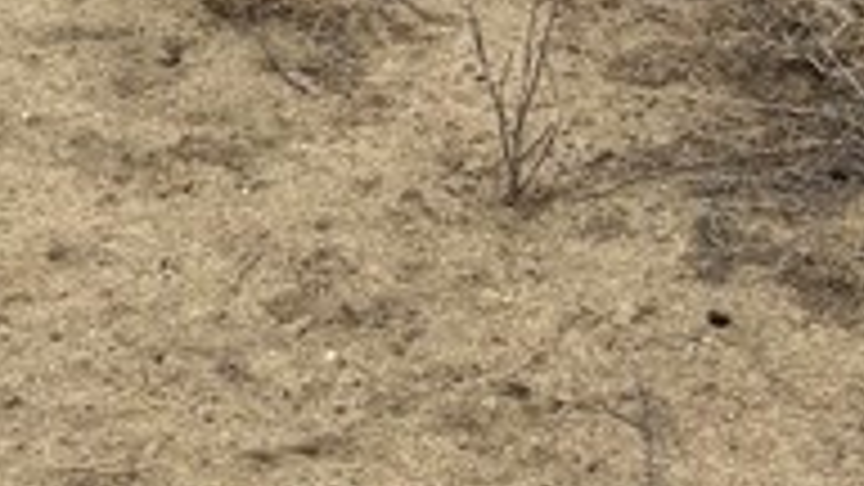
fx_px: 3459
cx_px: 410
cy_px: -891
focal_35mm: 151
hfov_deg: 14.2
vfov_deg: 7.3
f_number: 1.6
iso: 50
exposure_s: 1/4630
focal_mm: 5.96
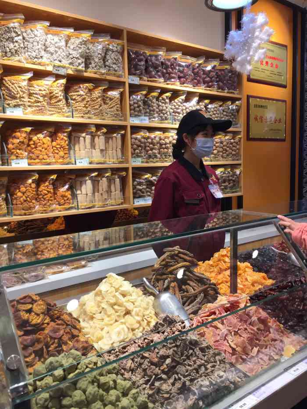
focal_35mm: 29
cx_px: 154
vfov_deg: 61.7
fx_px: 343
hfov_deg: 48.2
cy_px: 204
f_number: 2.2
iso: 32
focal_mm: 4.15
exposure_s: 1/33
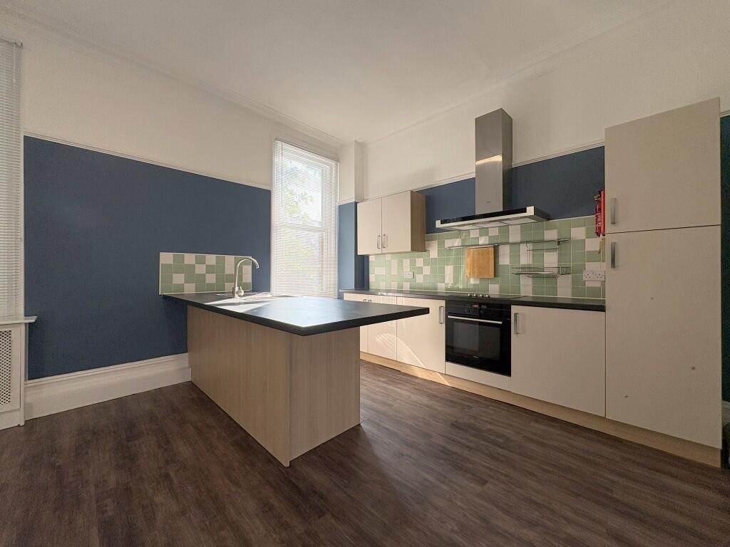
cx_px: 365
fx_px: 295
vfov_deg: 85.7
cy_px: 274
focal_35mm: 14
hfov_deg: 102.1
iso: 80
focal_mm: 2.22
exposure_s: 1/125
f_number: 2.2
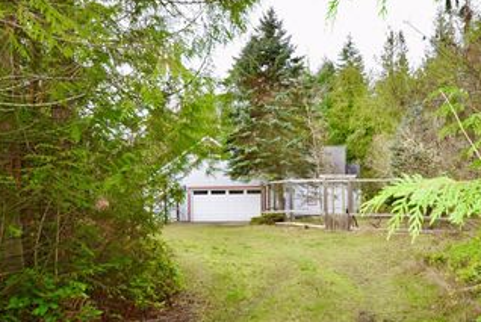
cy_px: 175
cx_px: 290
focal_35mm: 33
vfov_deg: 40.1
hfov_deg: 56.7
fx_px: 442
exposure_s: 1/125
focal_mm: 14
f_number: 5.6
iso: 220
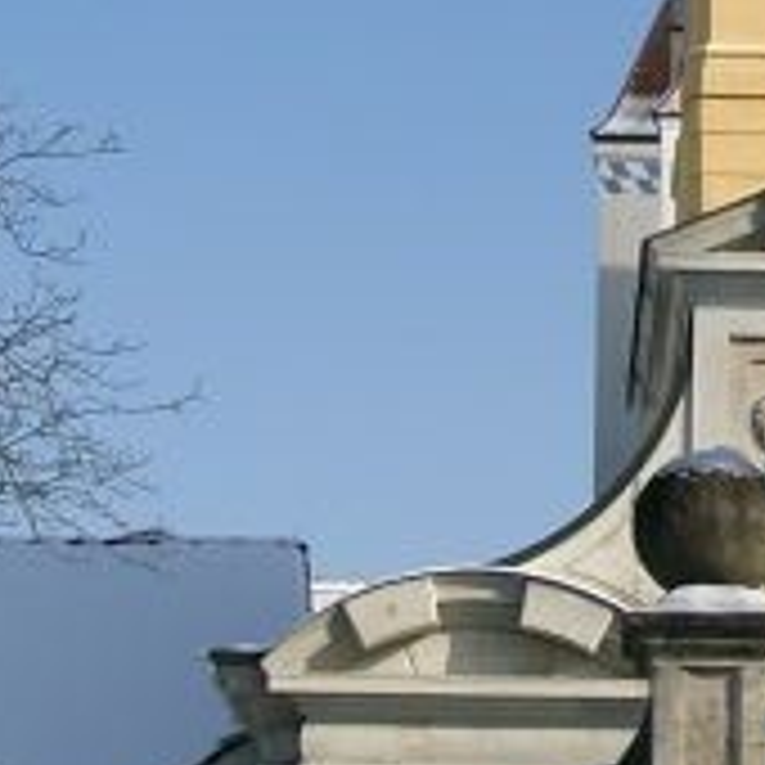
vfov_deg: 9.4
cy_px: 320
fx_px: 4676
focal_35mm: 187
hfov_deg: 9.2
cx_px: 958
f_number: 5.6
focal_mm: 9.29
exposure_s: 1/655
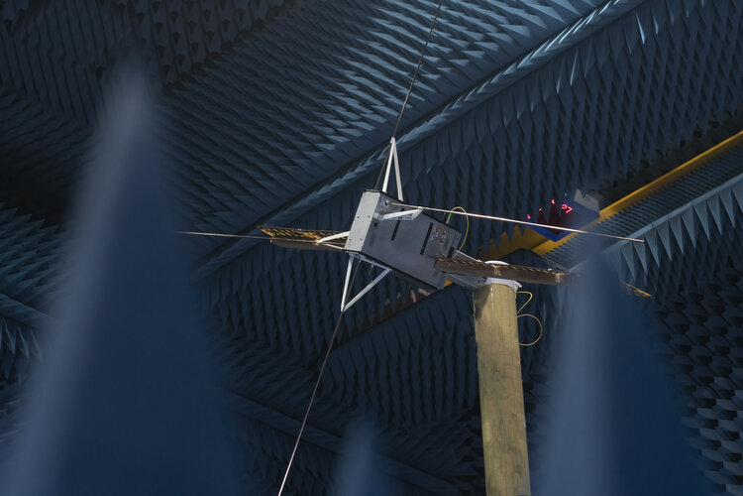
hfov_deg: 19.5
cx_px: 372
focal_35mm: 105
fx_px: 2167
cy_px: 248
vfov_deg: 13.0
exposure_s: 1/60
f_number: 5.6
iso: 1250
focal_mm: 70
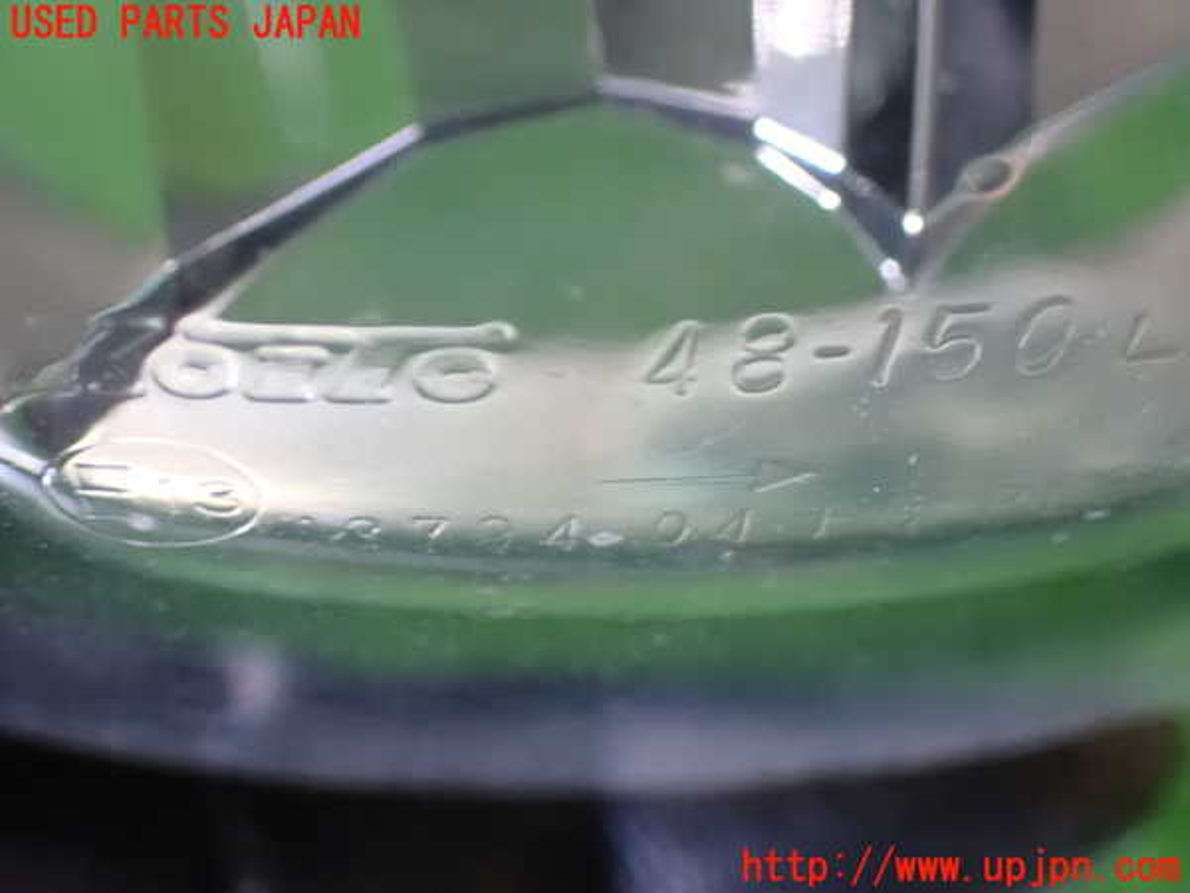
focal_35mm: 77
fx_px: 2647
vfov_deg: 19.1
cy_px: 446
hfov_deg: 25.3
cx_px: 595
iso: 1600
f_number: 4.1
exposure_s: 1/20
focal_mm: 13.65
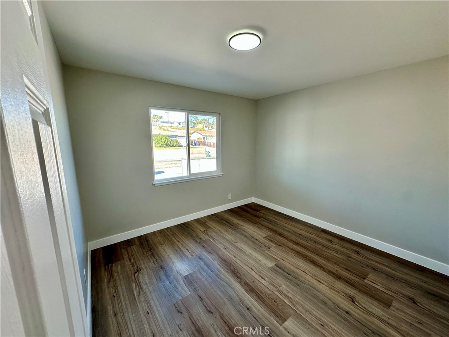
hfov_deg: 102.1
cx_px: 224
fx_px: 182
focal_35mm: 14
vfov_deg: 85.7
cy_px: 168
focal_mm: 2.22
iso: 64
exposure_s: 1/120
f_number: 2.2
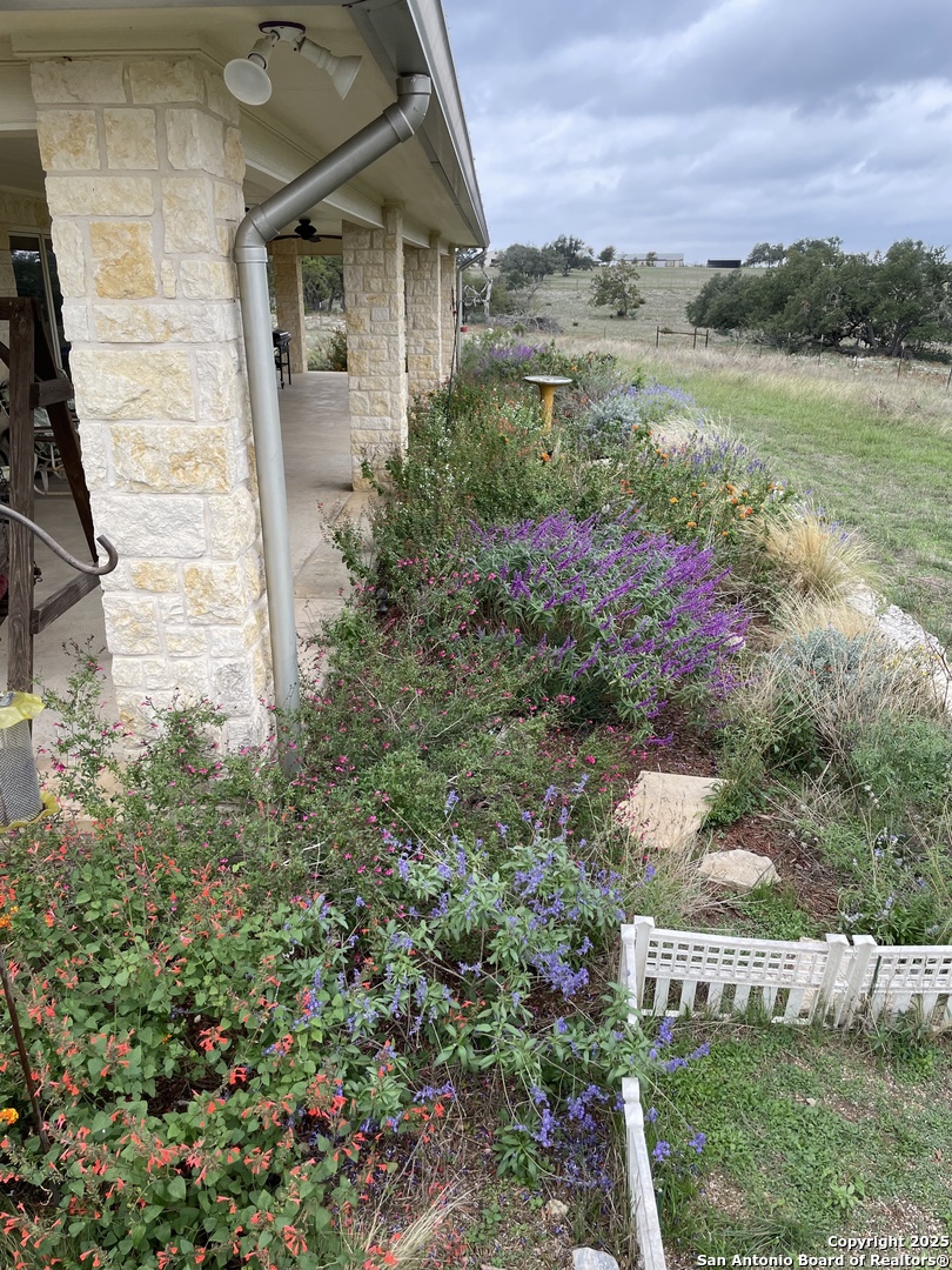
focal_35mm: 26
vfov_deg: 67.3
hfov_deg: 53.1
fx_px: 953
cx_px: 476
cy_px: 635
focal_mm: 4.2
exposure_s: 1/707
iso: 32
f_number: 1.6
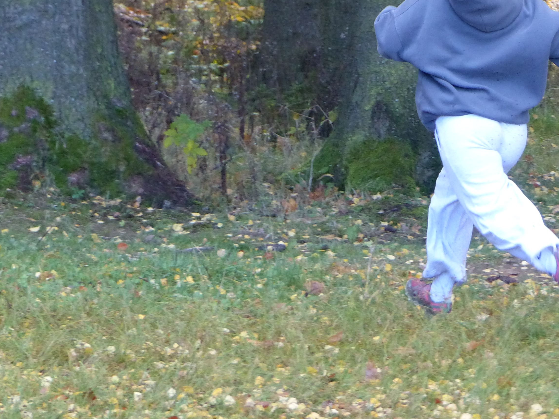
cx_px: 379
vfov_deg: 4.3
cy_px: 155
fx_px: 5604
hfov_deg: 5.7
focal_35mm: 347
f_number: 2.8
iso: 320
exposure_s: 1/320
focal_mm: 35.6
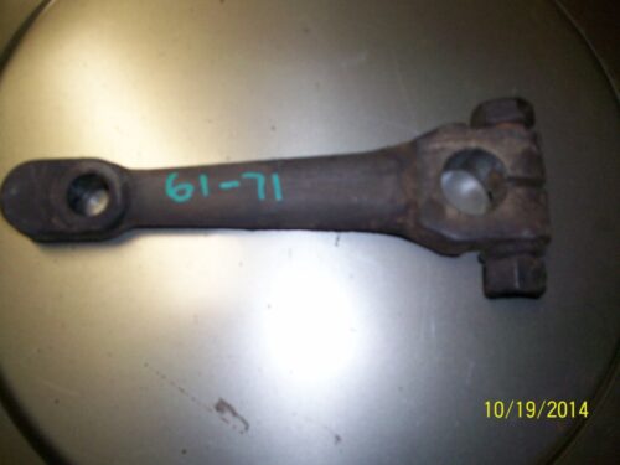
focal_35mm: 34
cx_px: 310
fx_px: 609
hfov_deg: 54.0
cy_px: 232
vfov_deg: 41.8
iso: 160
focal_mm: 5.7
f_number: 2.8
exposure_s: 1/60
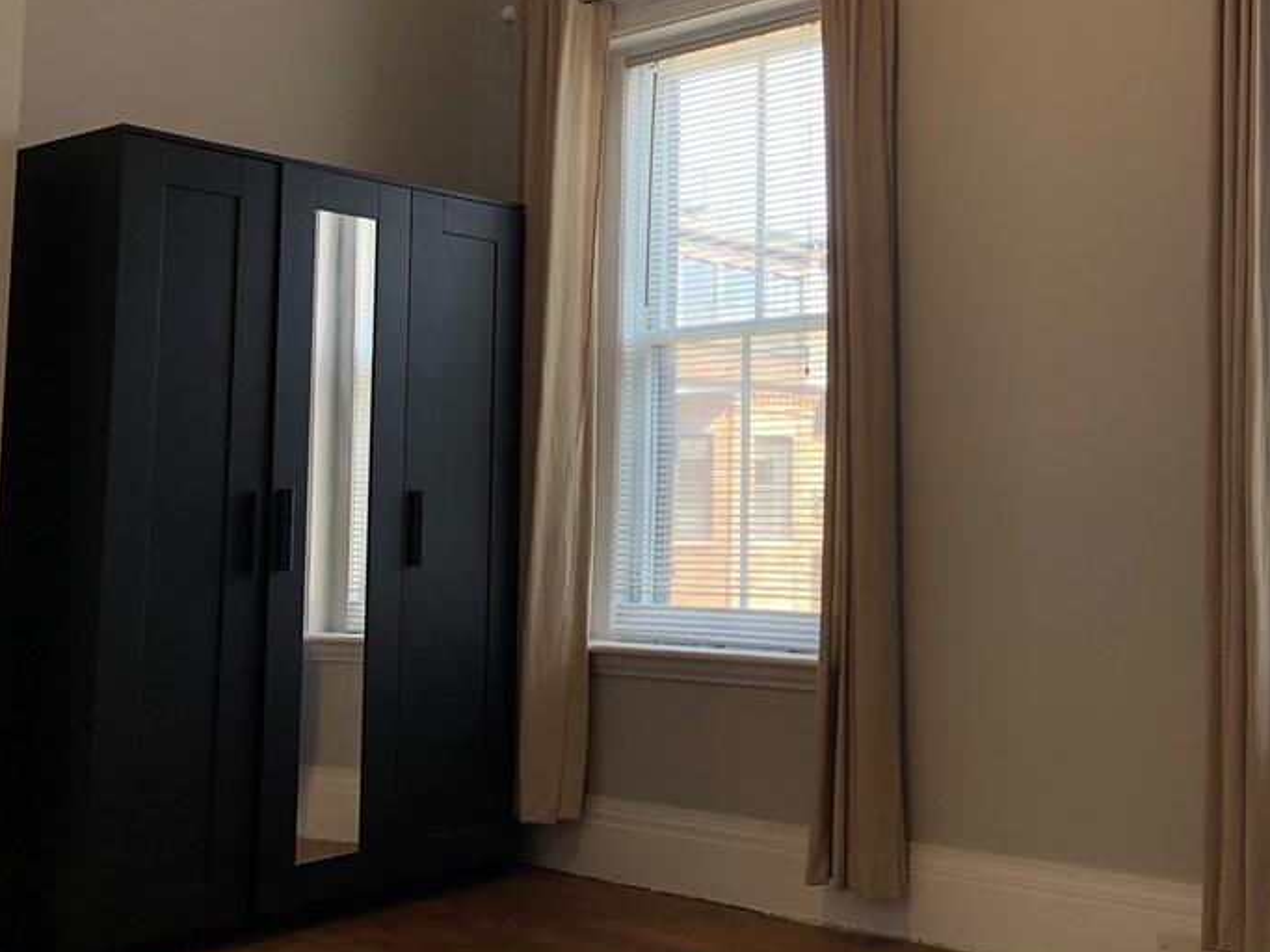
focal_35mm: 42
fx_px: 1541
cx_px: 919
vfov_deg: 34.2
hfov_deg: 43.7
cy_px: 377
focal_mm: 4
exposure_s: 1/120
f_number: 1.8
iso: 64
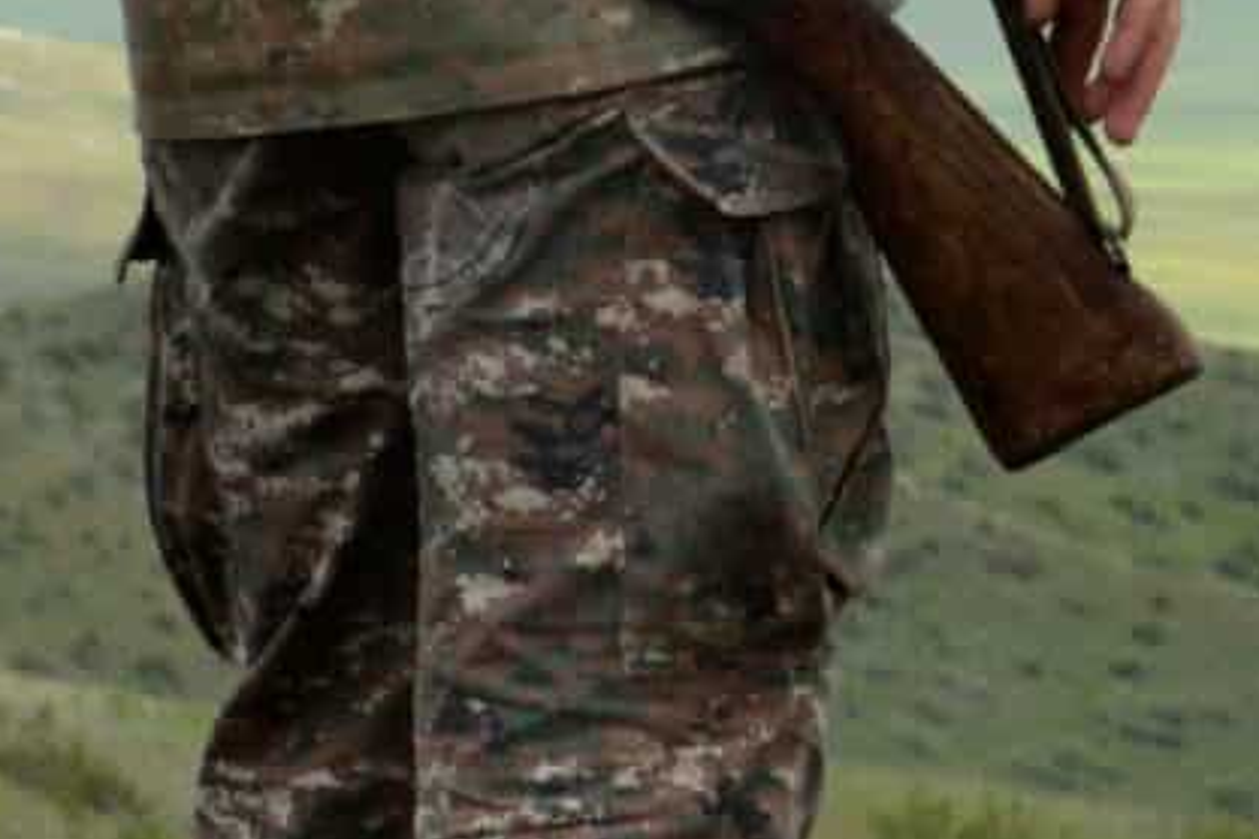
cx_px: 649
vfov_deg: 3.2
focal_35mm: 430
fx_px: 15037
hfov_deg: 4.8
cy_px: 62
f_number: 14
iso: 1600
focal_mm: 70
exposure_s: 1/800
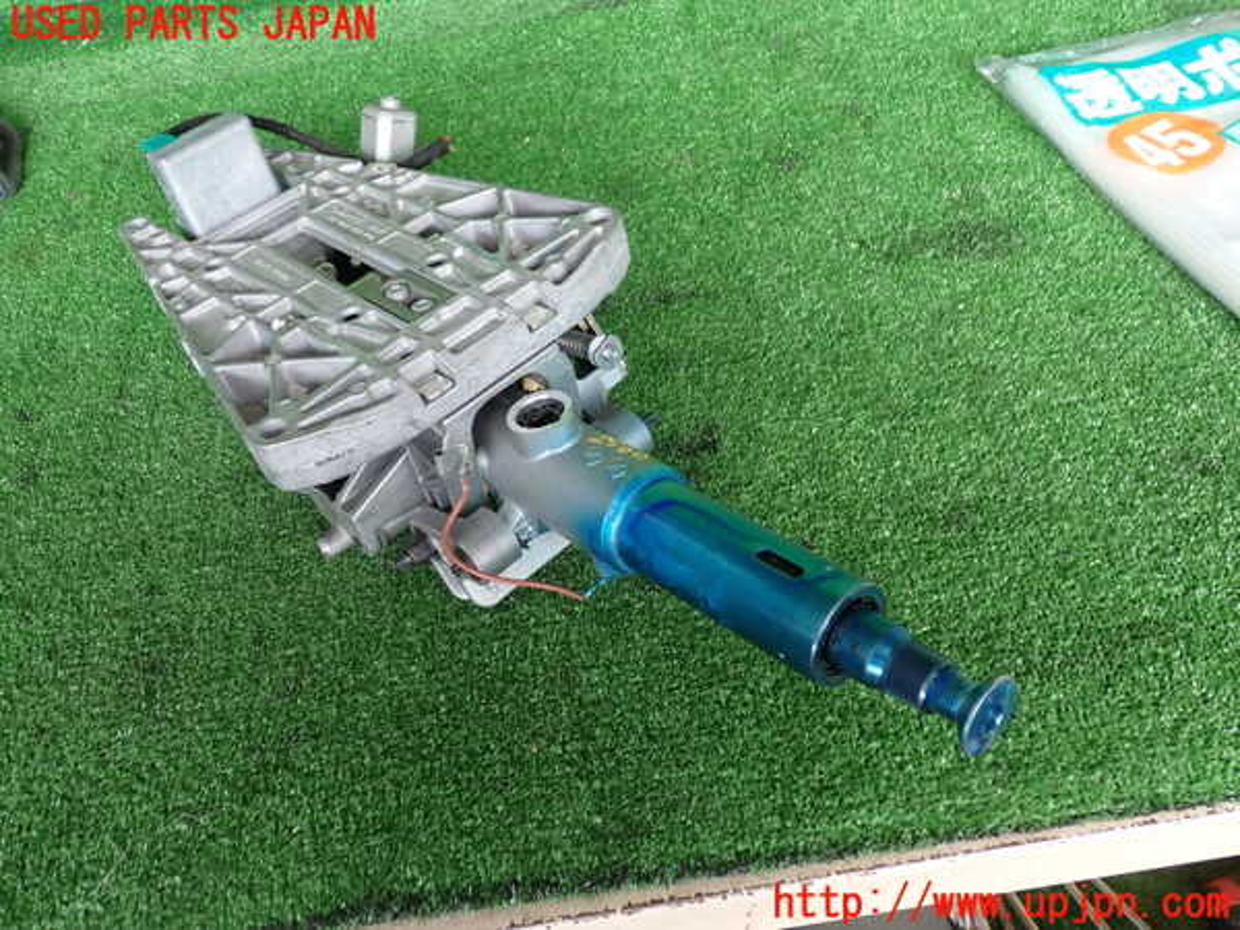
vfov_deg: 46.8
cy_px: 465
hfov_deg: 60.0
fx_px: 1075
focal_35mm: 30
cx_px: 620
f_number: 2.3
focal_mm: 5.4
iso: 200
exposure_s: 1/50
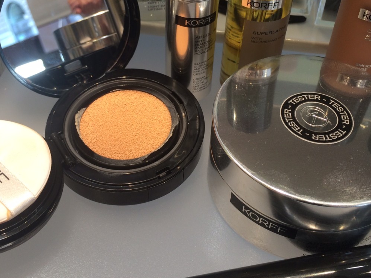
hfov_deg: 44.8
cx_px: 178
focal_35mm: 42
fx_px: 450
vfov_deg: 34.1
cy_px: 93
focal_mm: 4.15
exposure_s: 1/50
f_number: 2.2
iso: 32
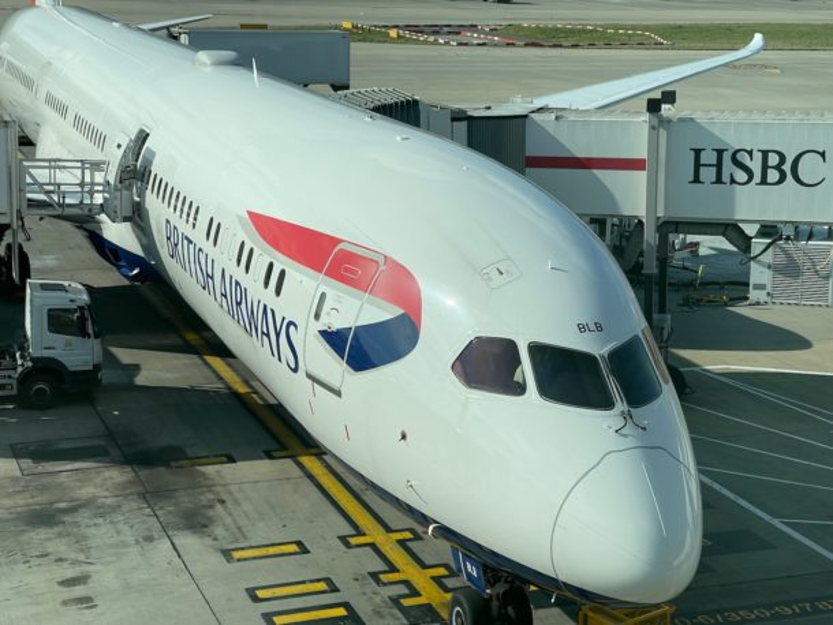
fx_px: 1541
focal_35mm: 64
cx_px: 416
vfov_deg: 22.9
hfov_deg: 30.3
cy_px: 312
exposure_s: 1/1946
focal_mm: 7.5
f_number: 2.2
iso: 20
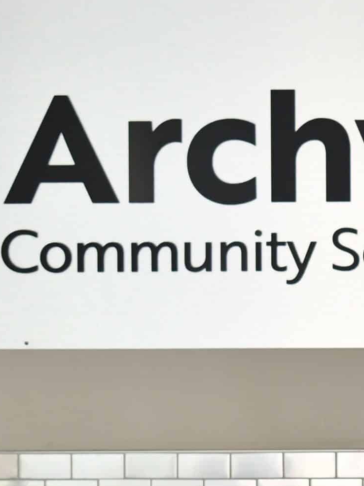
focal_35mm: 150
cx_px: 507
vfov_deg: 13.1
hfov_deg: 9.7
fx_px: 2104
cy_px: 354
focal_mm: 40
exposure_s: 1/125
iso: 1250
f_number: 4.8
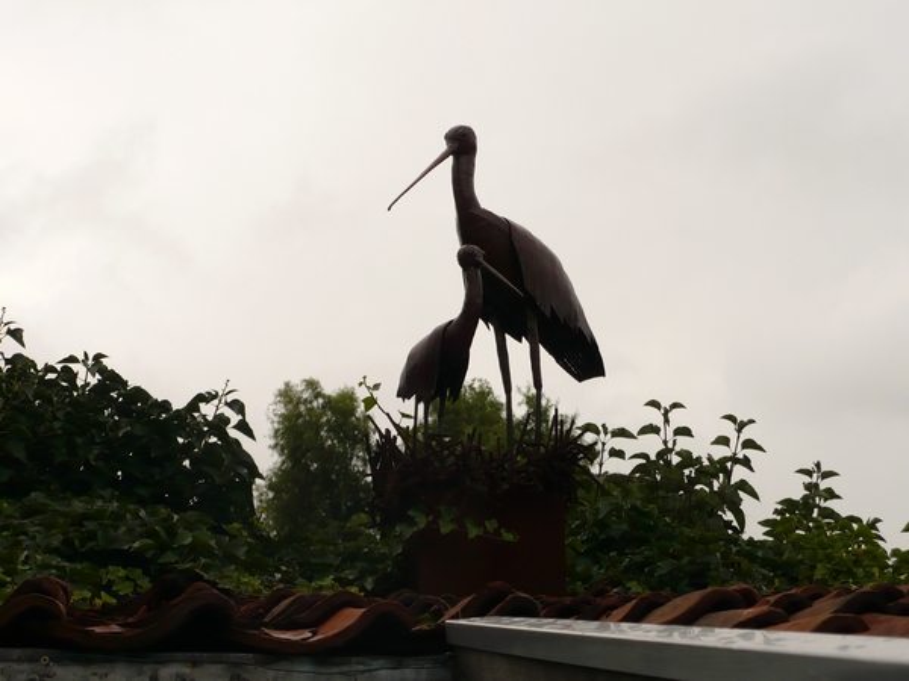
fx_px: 2573
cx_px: 454
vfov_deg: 15.1
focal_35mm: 98
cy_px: 340
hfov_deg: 20.0
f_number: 3.5
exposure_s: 1/800
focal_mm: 16.1
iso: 100
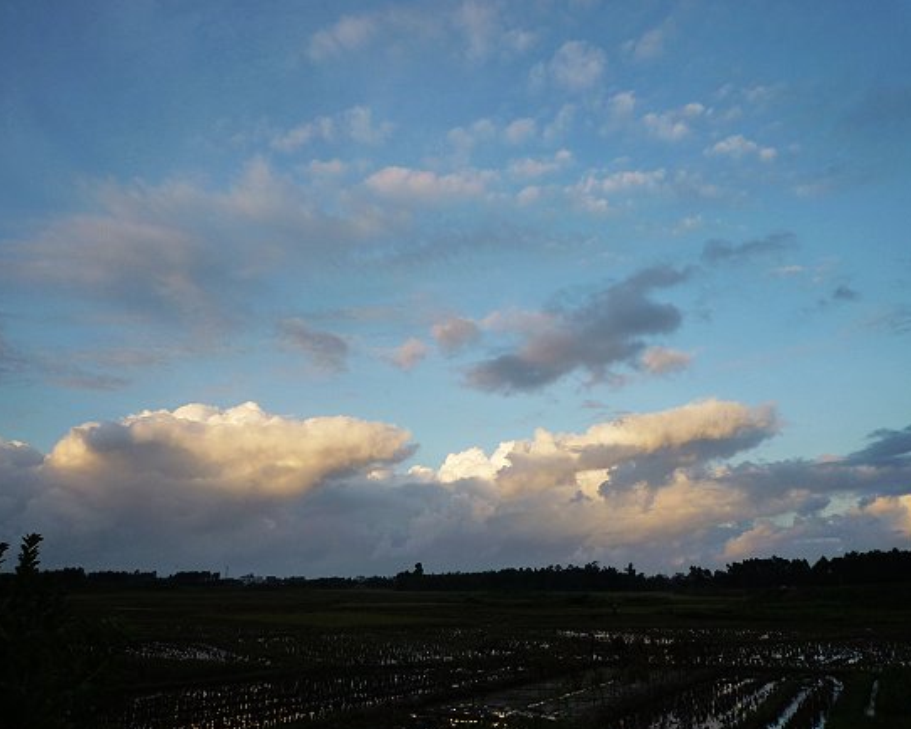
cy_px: 375
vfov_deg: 53.2
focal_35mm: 27
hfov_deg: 64.0
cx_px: 440
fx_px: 728
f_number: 2.8
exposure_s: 1/400
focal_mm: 4.4
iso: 125
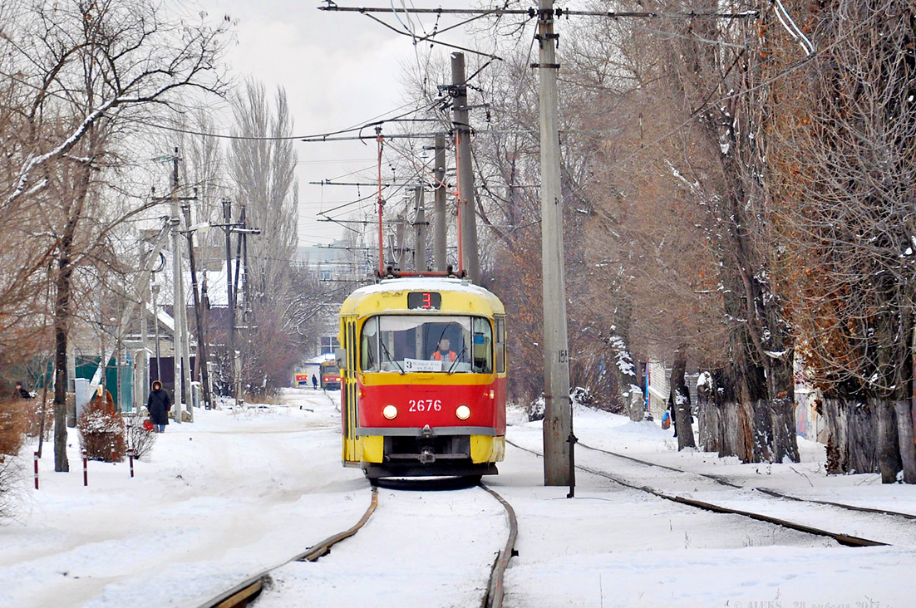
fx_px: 4360
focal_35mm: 172
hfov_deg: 12.0
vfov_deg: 8.0
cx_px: 425
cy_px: 318
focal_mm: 105
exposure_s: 1/320
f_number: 6.3
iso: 200
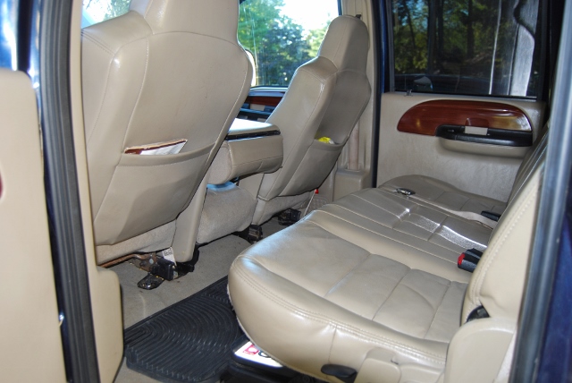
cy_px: 192
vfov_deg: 43.7
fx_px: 477
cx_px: 286
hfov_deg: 61.9
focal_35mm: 30
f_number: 3.8
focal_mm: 20
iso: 200
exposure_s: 1/60
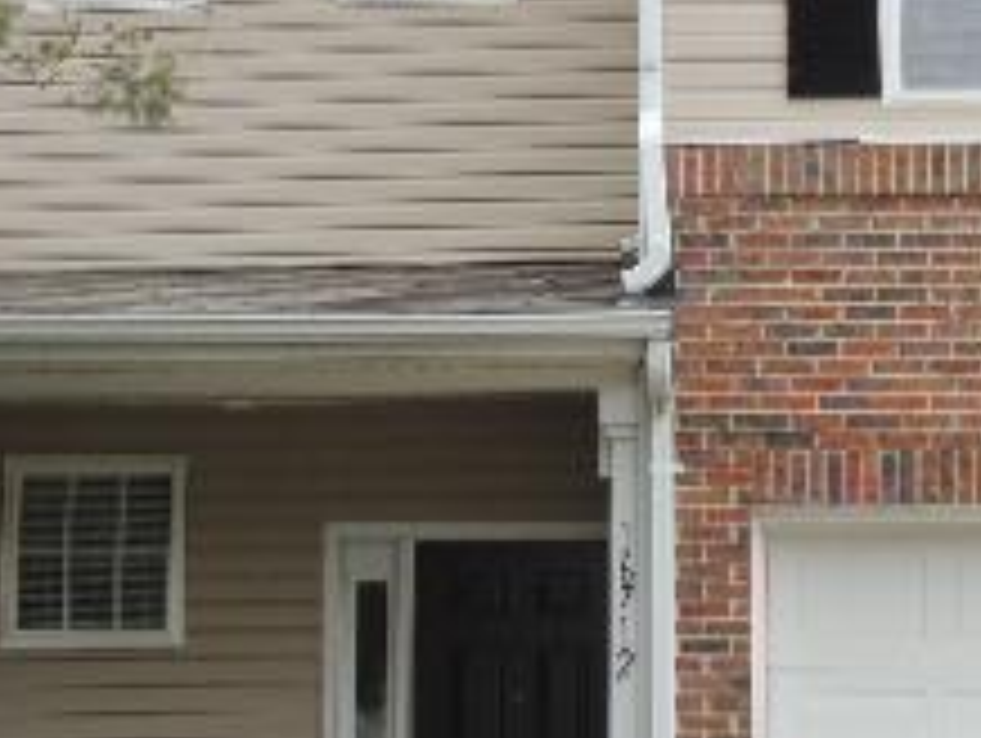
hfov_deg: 22.2
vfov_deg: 16.8
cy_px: 378
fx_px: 2497
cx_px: 603
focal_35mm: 88
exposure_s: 1/100
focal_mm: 5.3
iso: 100
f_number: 3.1
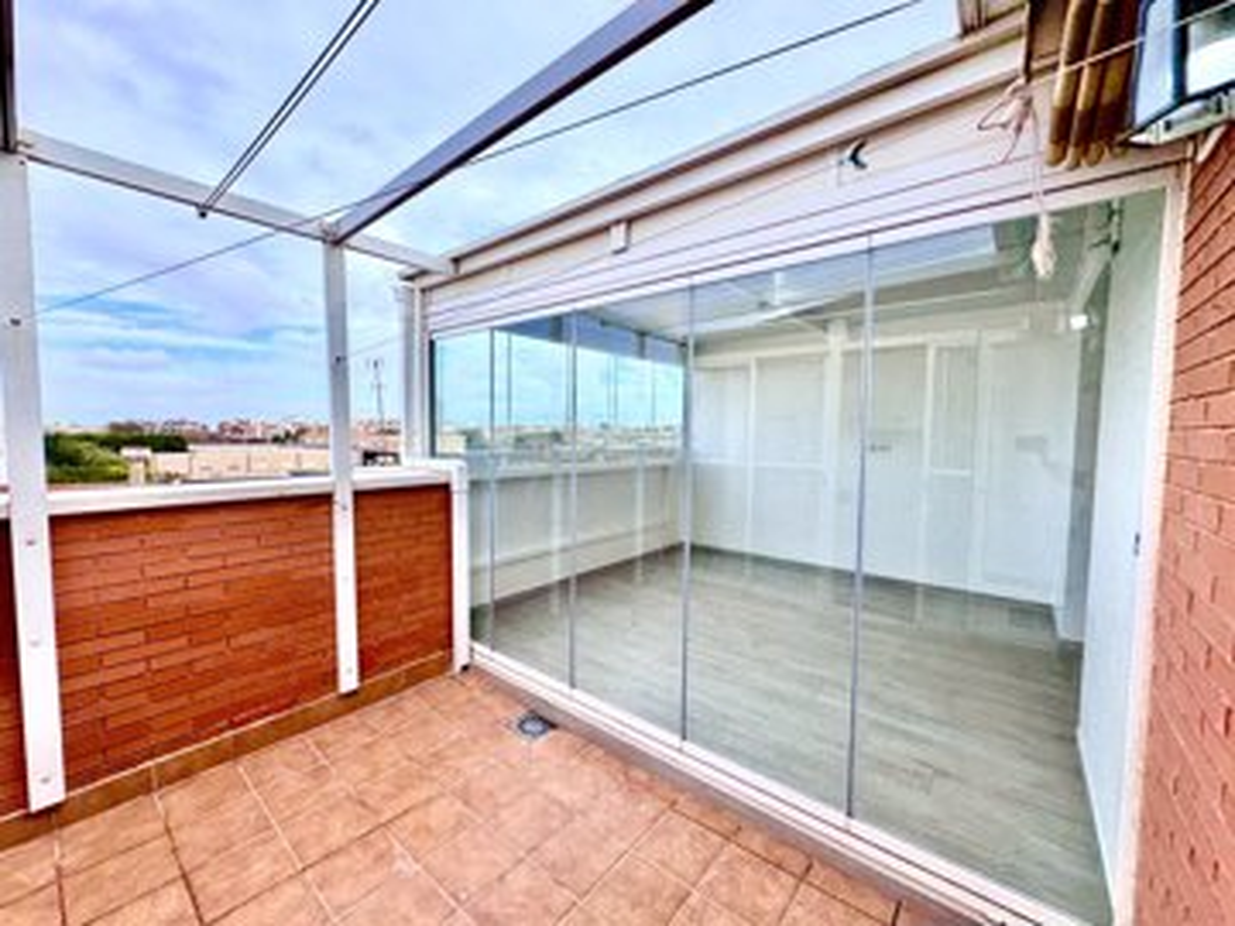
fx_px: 499
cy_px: 463
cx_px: 618
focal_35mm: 14
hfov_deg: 102.1
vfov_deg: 85.7
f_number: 2.2
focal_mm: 2.22
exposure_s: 1/821
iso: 40
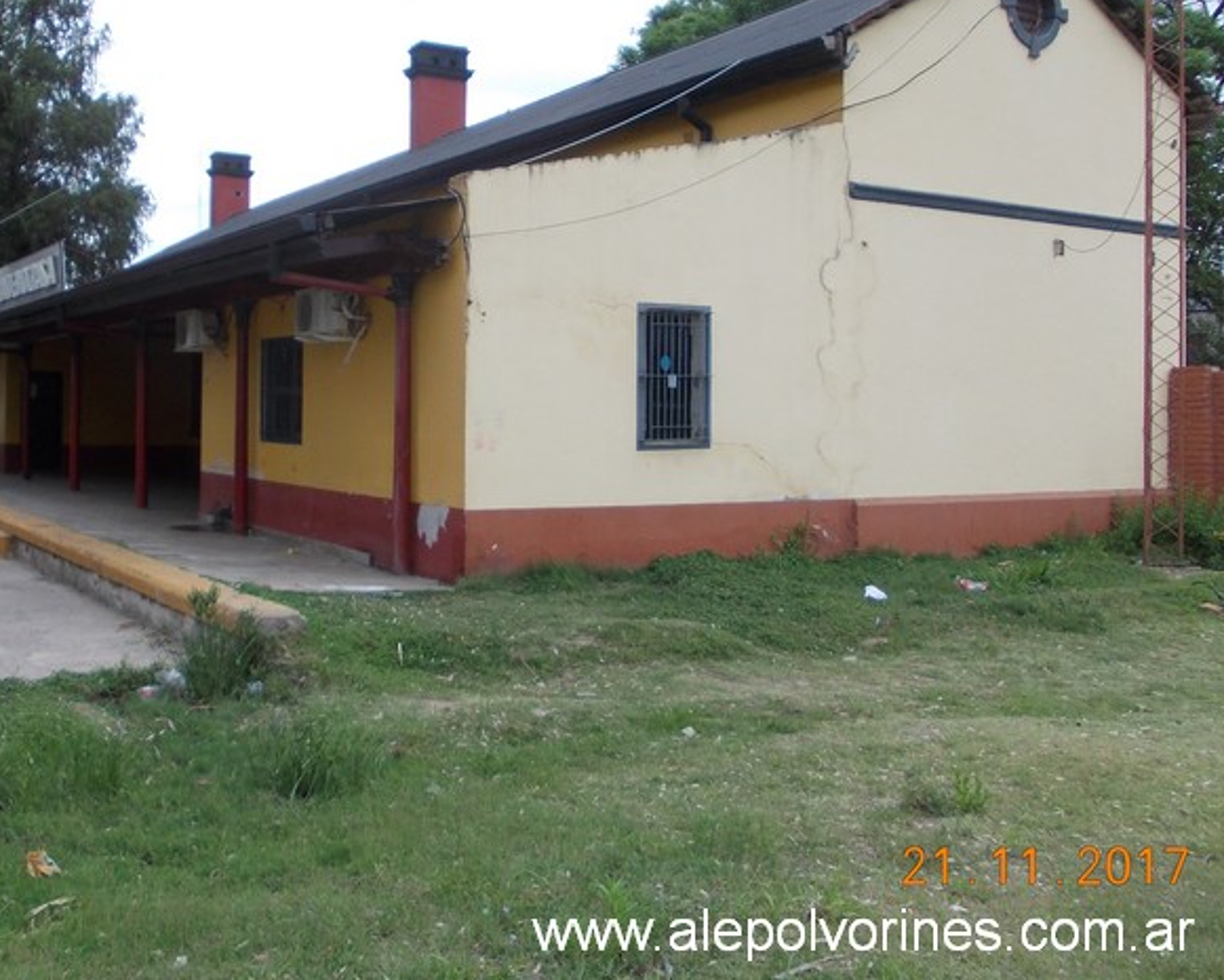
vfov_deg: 41.0
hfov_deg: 49.8
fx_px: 1304
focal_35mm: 36
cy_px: 405
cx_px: 466
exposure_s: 1/320
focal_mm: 4
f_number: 2.7
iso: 80
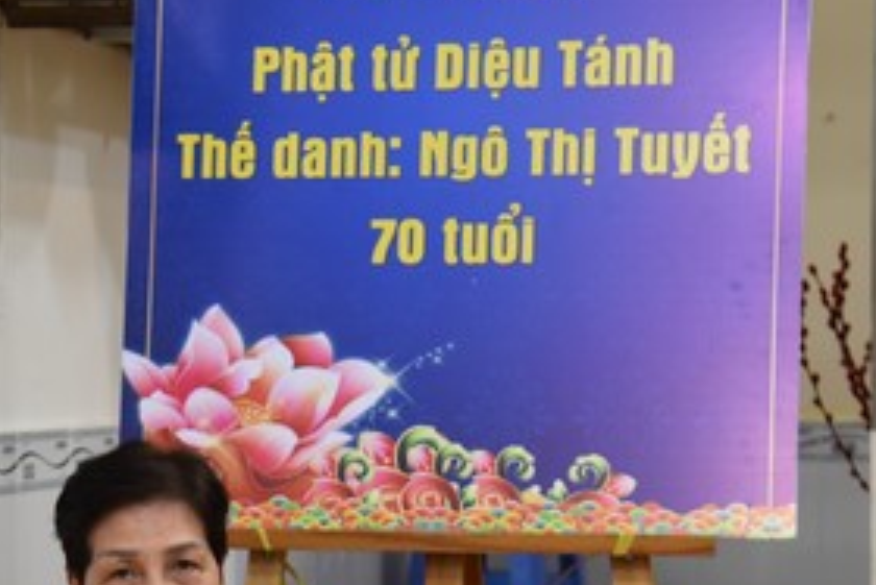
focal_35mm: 144
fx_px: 3506
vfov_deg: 9.5
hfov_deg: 14.1
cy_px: 457
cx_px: 59
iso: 1100
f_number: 4
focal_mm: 62
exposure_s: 1/125
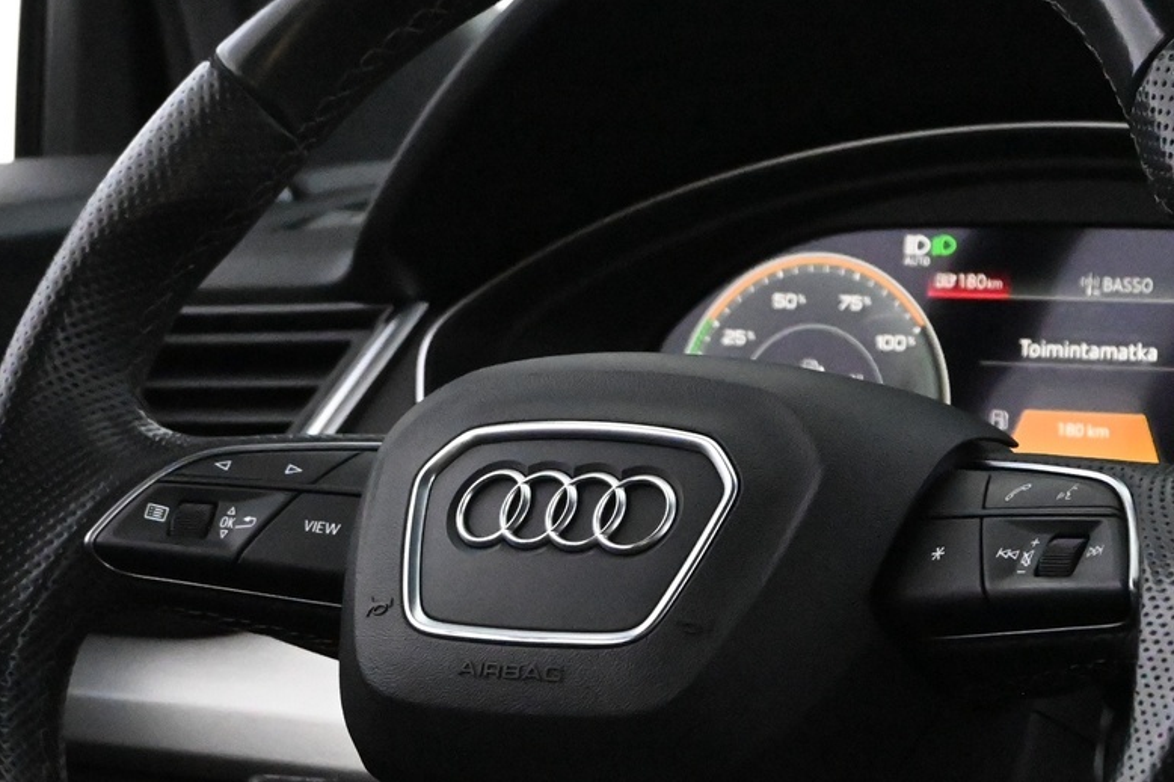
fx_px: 4074
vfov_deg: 10.9
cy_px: 559
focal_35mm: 125
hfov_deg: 16.4
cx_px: 585
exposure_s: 1/60
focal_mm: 40
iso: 12800
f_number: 5.6
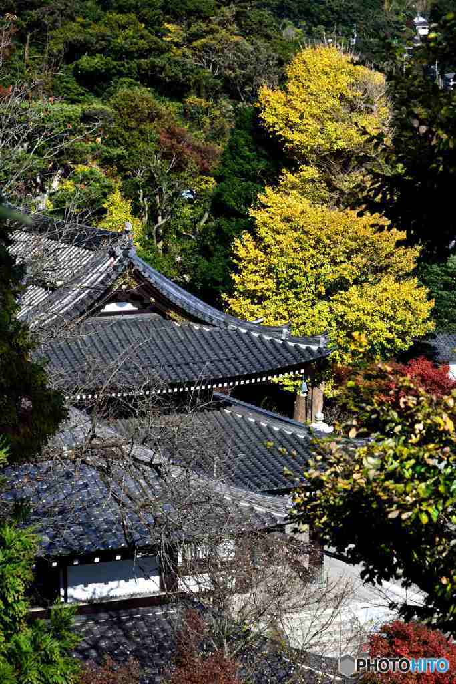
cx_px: 228
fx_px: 2279
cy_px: 342
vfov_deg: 17.1
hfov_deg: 11.4
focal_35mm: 120
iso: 200
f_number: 8
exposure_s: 1/160
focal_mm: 120
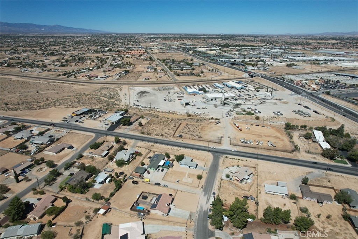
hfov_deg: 78.6
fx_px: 219
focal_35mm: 22
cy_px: 120
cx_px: 179
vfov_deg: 57.2
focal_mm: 8.38
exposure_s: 1/1000
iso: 110
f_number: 2.8
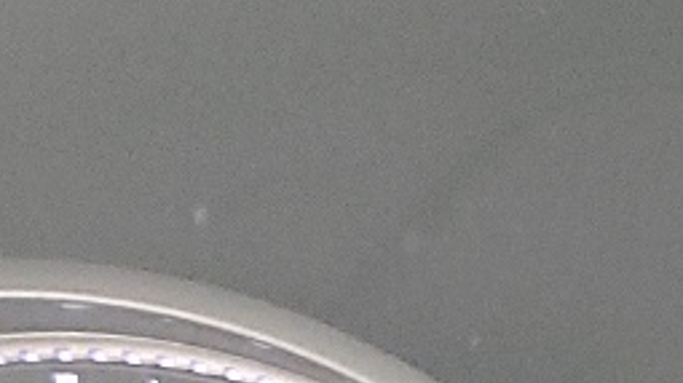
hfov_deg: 11.5
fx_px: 3221
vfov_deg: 6.6
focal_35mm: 178
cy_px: 769
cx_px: 1055
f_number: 1.5
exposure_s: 1/60.2
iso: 387
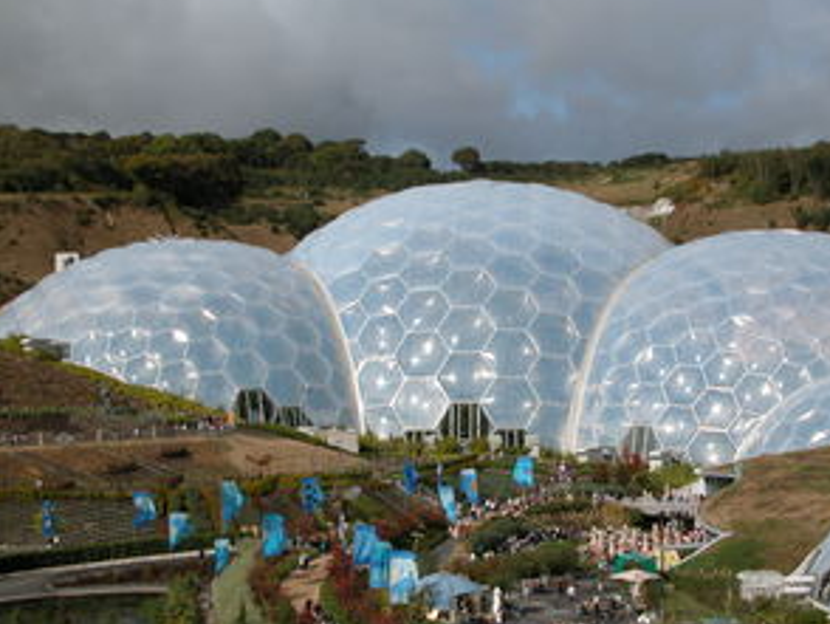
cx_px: 471
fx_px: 1632
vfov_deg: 21.6
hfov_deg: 28.5
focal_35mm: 68
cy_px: 333
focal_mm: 12.7
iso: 100
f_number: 7.6
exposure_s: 1/540
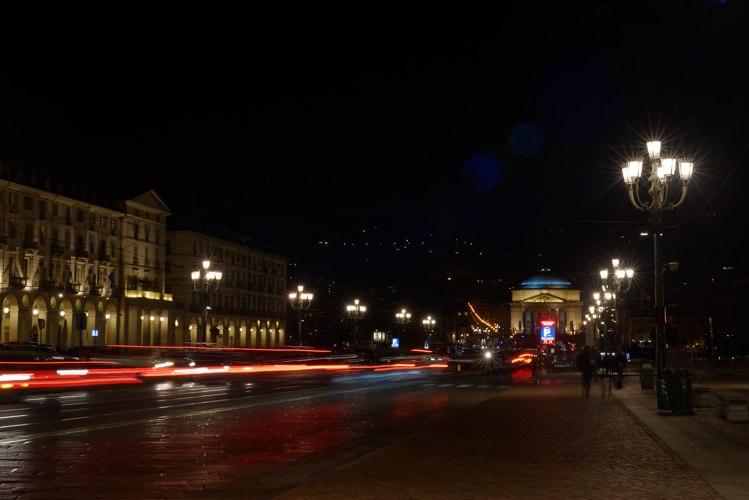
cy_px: 250
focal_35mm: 50
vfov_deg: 27.0
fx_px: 1041
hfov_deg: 39.6
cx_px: 374
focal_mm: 50
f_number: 16
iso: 100
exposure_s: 2
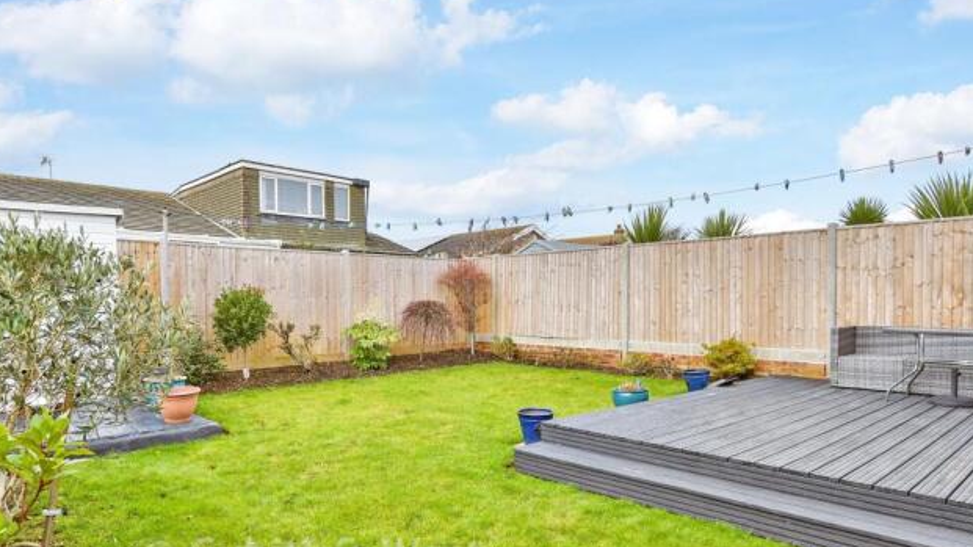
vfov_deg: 53.3
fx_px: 542
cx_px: 477
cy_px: 321
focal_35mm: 21
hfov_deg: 83.8
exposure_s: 1/160
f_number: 8
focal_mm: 13
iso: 200
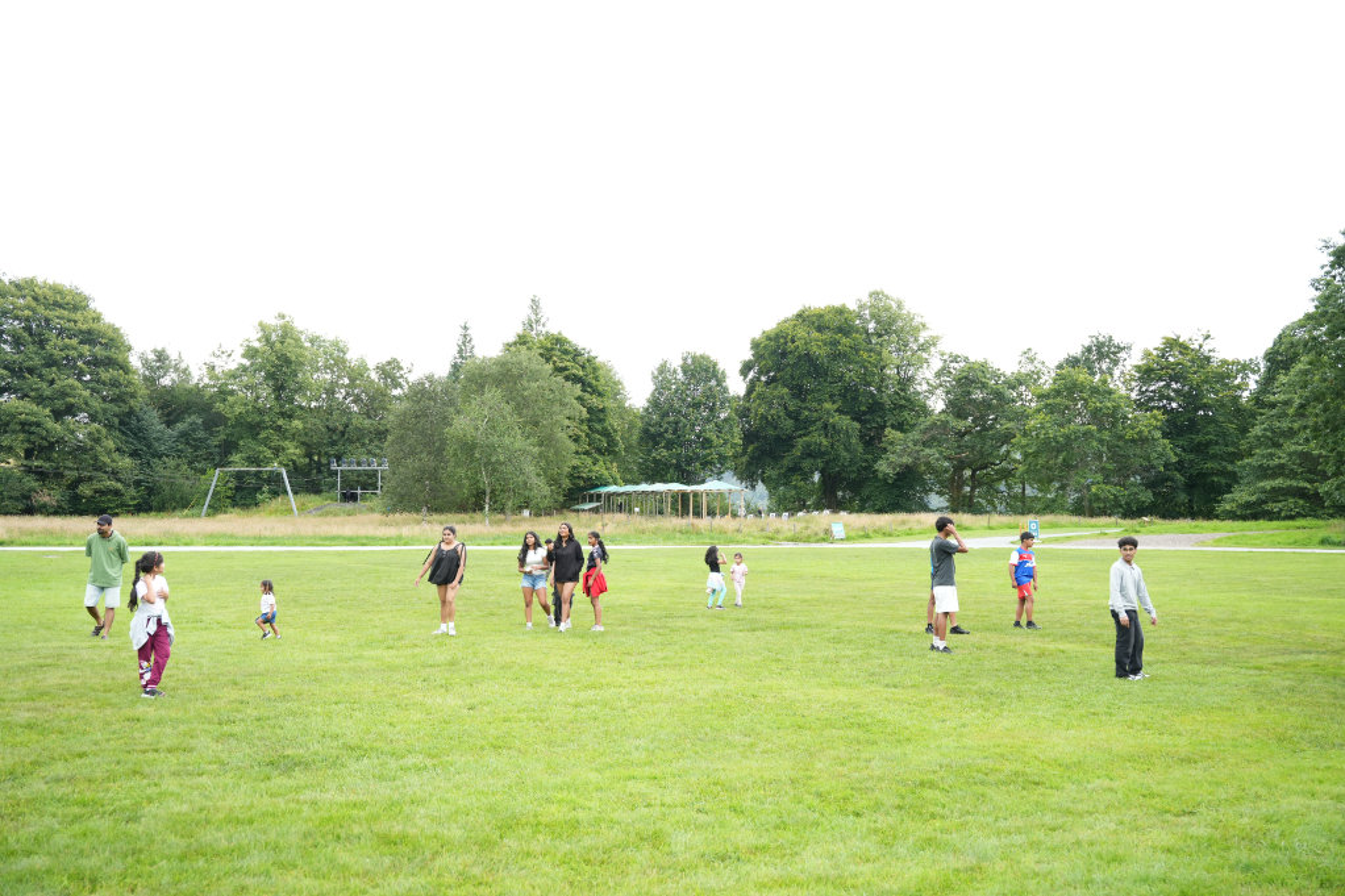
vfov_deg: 41.1
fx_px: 1195
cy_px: 448
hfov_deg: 58.7
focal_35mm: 32
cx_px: 672
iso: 500
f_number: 3.5
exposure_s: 1/500
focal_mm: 32
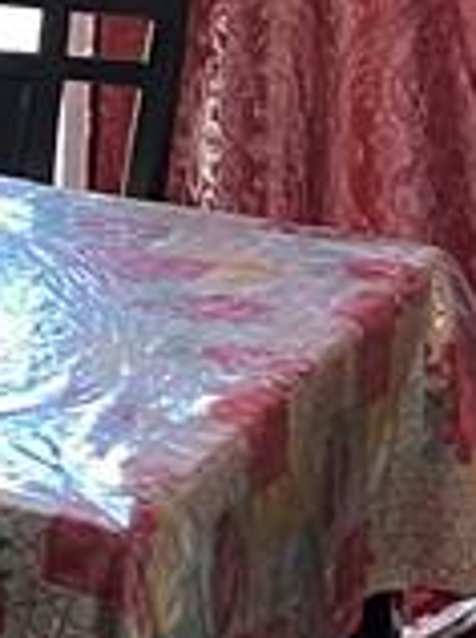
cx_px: -1573
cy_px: -271
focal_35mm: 169
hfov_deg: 6.6
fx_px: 3107
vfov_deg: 11.3
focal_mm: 5.7
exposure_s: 1/60
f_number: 1.5
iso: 250
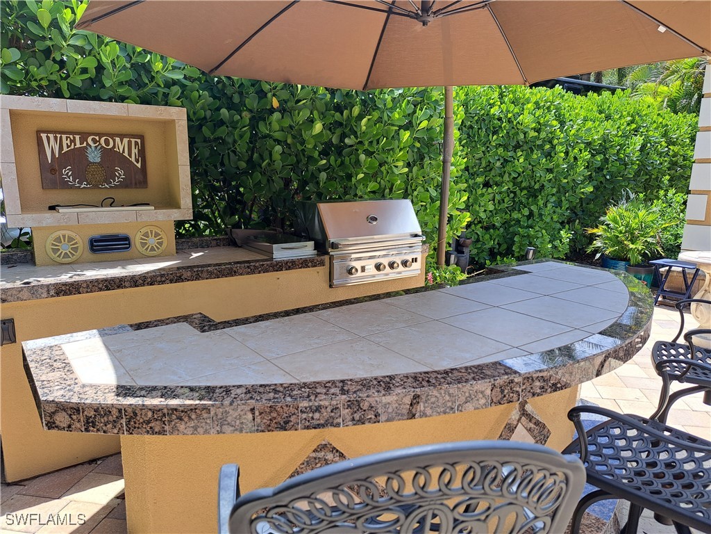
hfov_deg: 71.6
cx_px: 356
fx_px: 493
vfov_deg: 56.8
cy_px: 267
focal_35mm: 24
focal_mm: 5.23
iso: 50
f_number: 1.8
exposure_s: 1/596
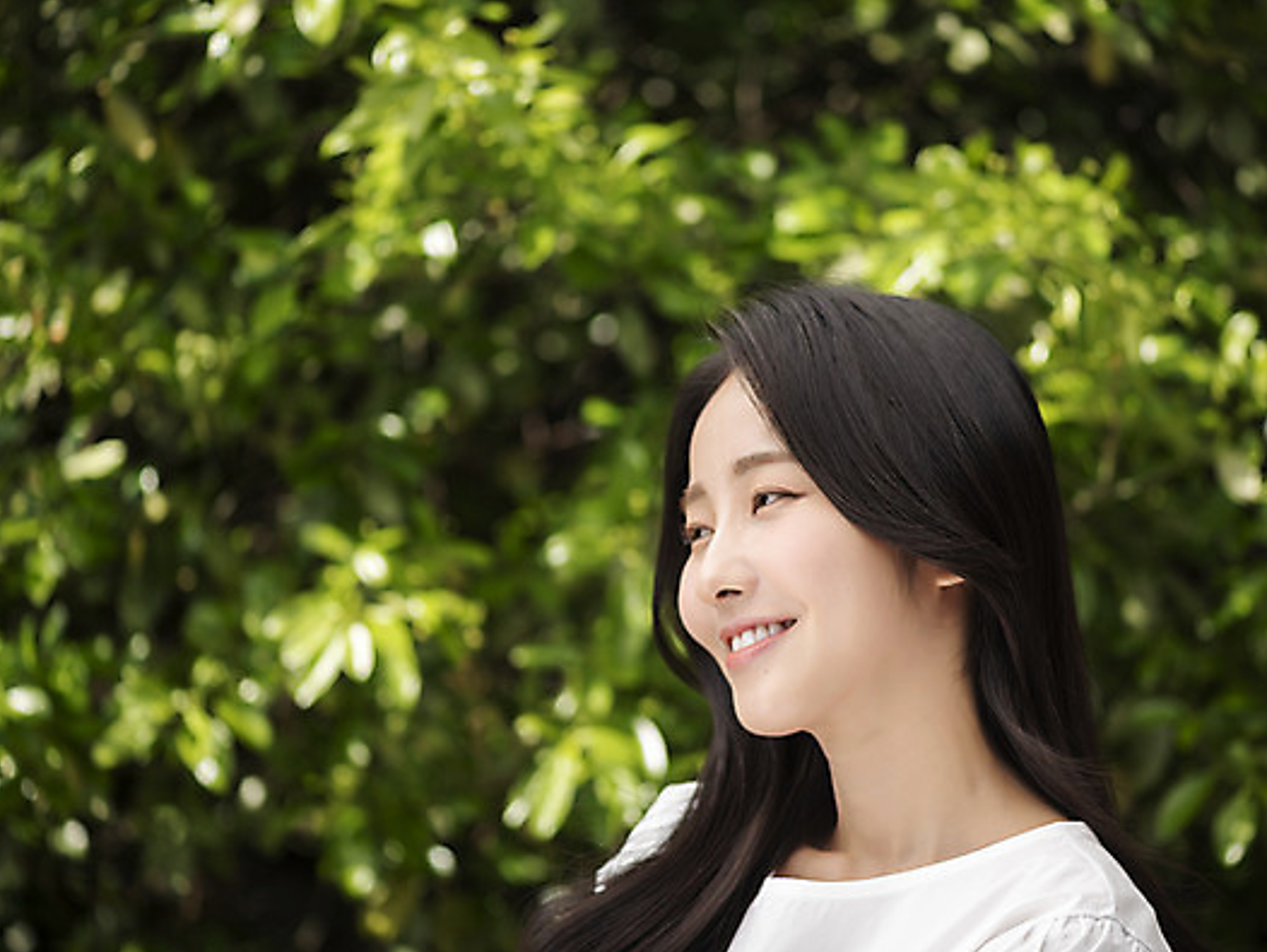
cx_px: 705
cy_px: 475
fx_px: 4211
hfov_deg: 17.1
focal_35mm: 115
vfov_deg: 12.9
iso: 100
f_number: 4
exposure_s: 1/400
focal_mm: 105
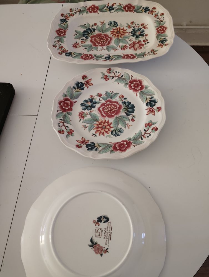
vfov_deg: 61.6
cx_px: 104
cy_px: 138
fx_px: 233
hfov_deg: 48.3
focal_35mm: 29
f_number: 1.8
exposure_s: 1/33.3
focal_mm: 4.25
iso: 412
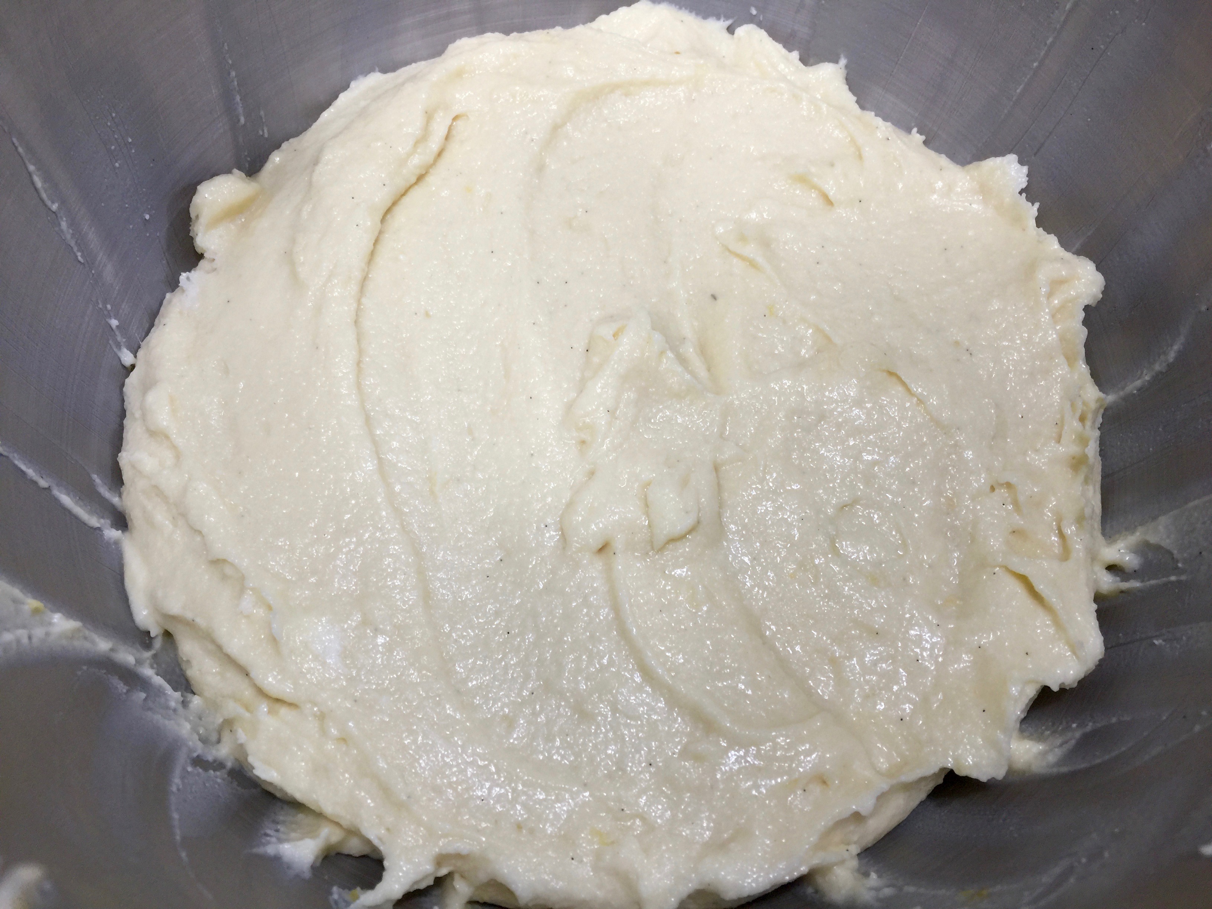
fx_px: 1015
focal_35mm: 29
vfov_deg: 48.2
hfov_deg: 61.7
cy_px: 454
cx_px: 606
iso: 32
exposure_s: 1/30
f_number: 2.2
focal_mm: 4.15
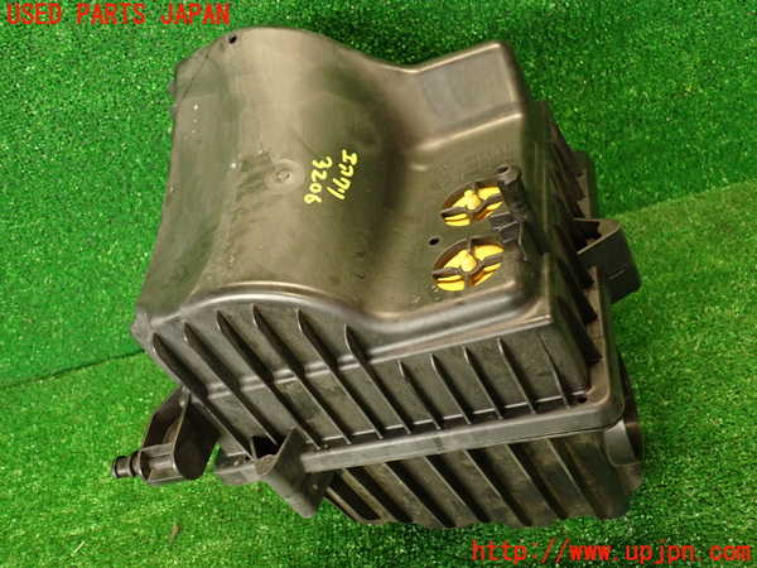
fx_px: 700
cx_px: 378
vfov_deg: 44.2
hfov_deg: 56.8
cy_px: 284
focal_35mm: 32
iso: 400
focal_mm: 5.79
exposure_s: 1/30
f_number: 2.4
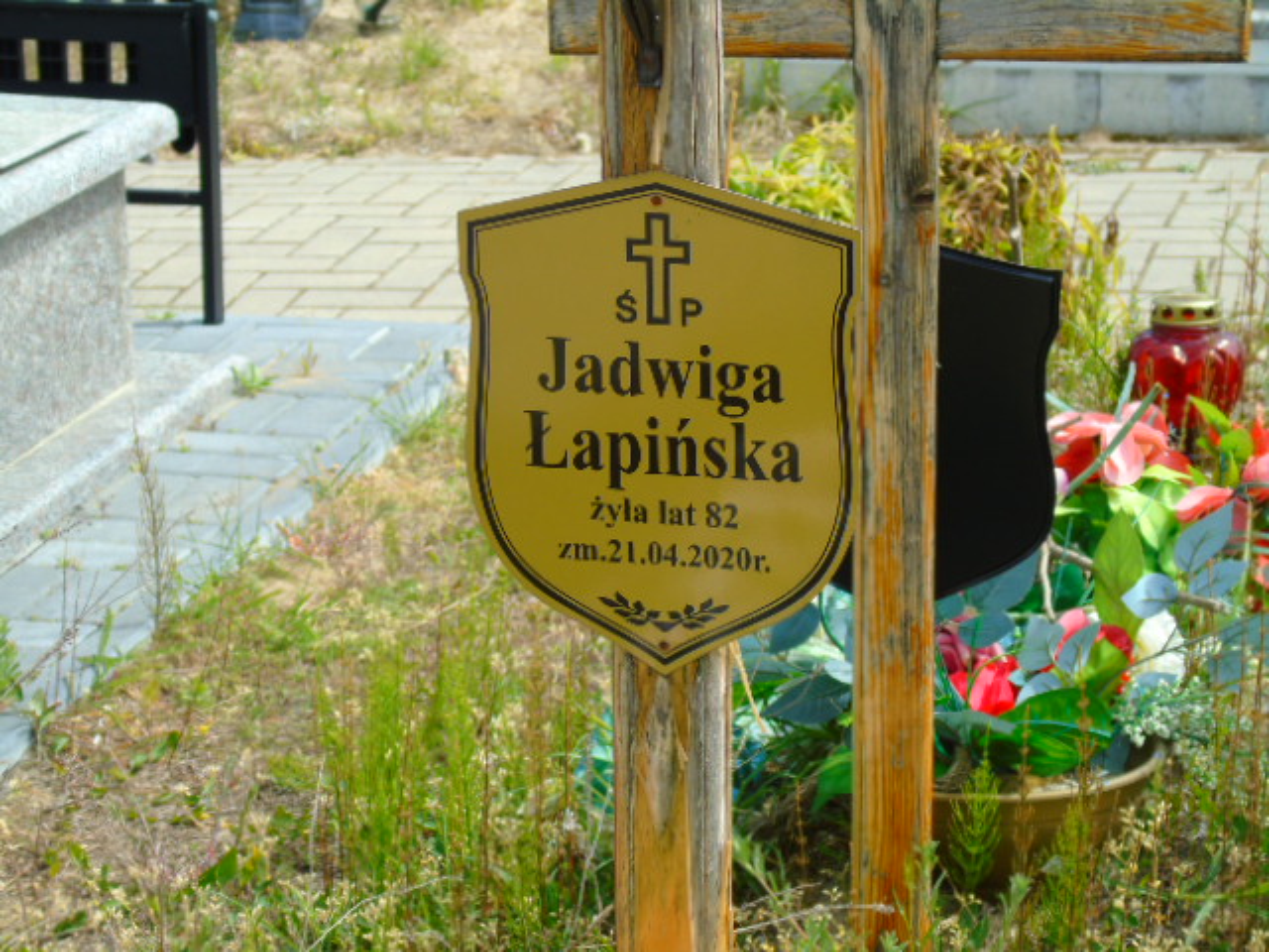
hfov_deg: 18.2
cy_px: 476
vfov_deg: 13.7
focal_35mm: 108
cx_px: 634
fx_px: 3959
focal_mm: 19
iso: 80
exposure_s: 1/320
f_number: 4.4
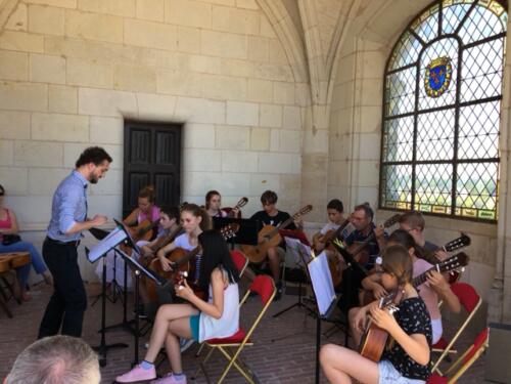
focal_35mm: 29
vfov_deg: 48.2
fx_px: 428
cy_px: 192
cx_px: 256
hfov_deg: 61.7
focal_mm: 4.15
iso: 25
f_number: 2.2
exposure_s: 1/105
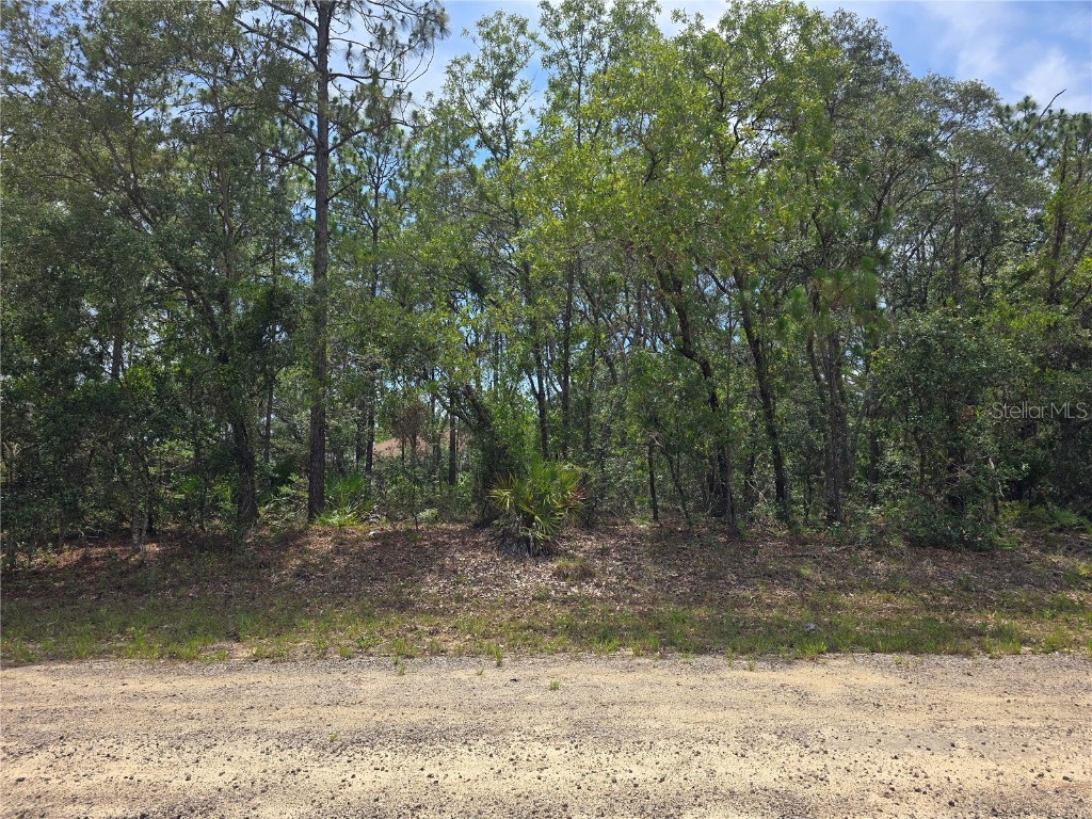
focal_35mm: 23
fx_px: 726
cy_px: 410
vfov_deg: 58.9
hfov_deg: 73.9
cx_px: 546
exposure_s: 1/593
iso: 12
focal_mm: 6.3
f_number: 1.7
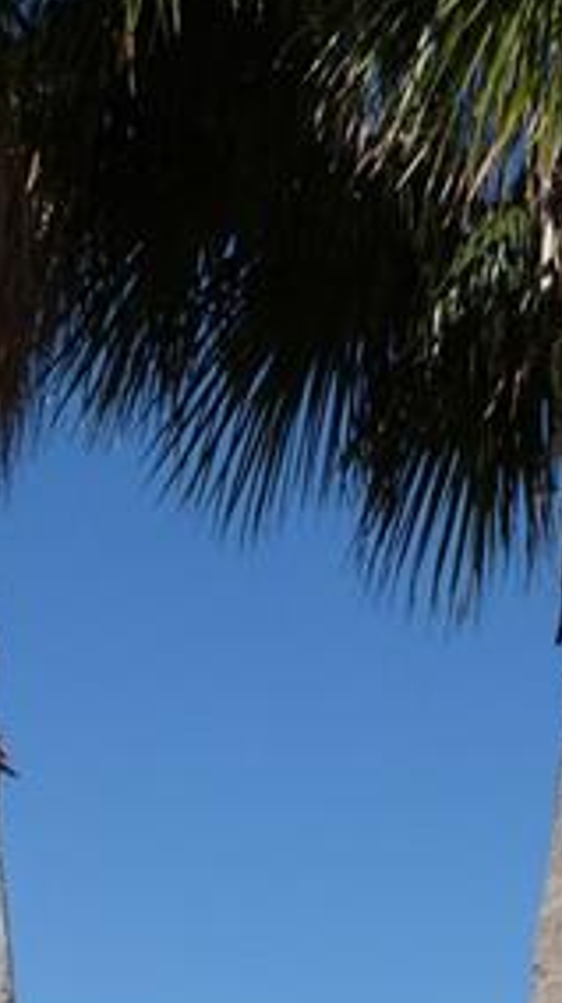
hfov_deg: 9.8
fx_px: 3217
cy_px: 1105
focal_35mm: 121
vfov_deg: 17.2
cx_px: -184
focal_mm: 7.4
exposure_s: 1/500
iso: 100
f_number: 5
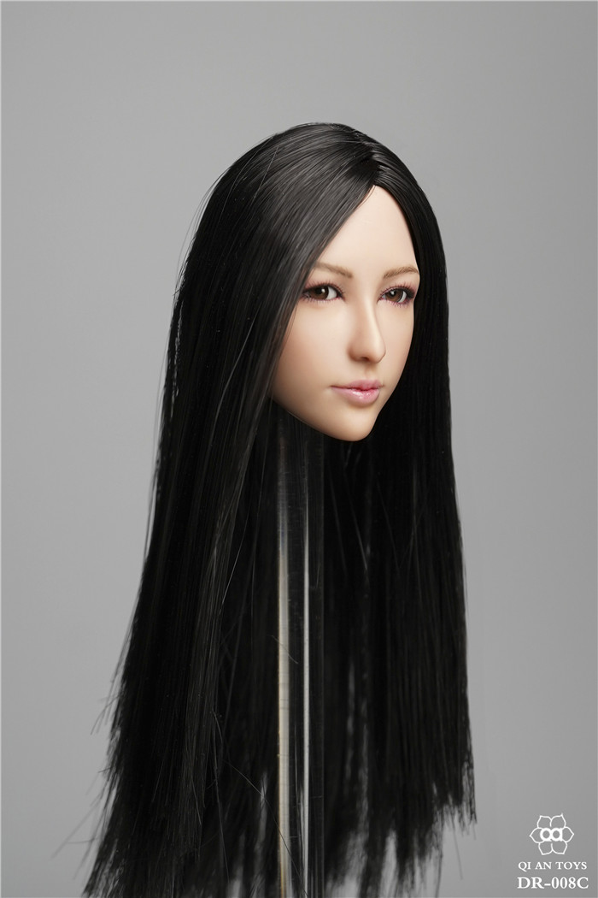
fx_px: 1445
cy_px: 449
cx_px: 299
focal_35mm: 58
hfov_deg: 23.4
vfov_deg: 34.5
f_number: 6.3
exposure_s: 1/100
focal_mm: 39
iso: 400
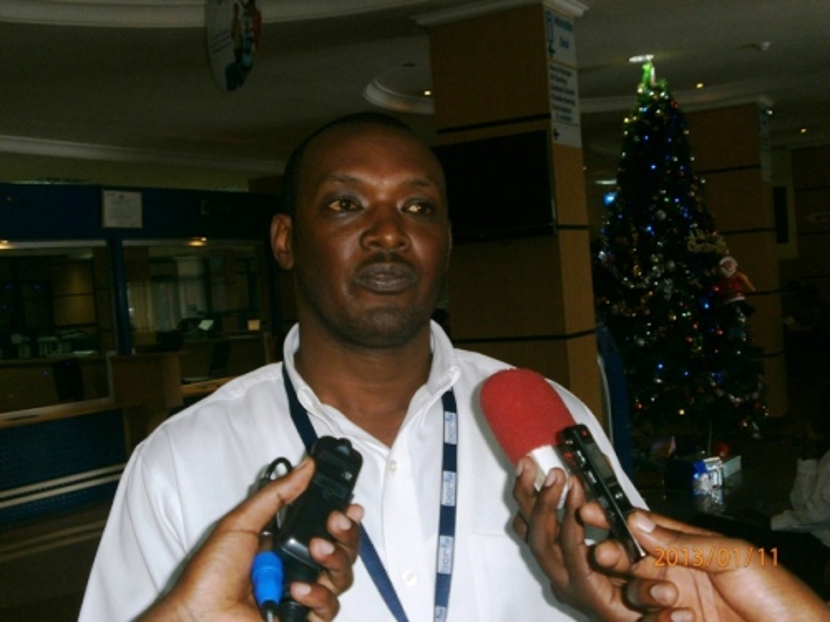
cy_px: 311
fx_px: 1103
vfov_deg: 31.5
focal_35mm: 46
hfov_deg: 41.2
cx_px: 415
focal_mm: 8.1
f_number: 3.8
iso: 125
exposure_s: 1/40
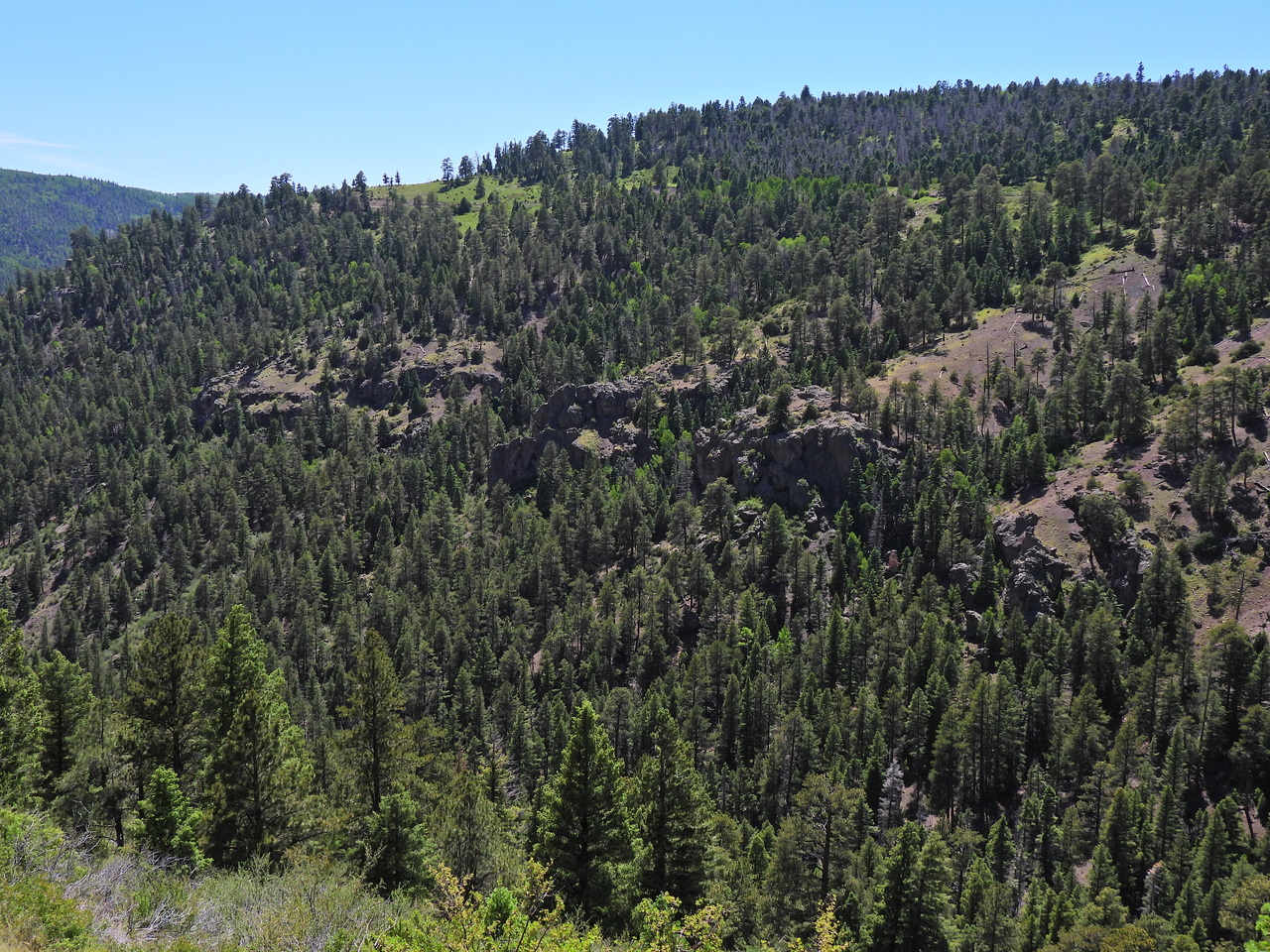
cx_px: 635
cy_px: 476
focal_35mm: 40
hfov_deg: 46.8
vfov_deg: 36.0
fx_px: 1468
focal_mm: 7.1
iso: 100
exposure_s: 1/1250
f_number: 3.2
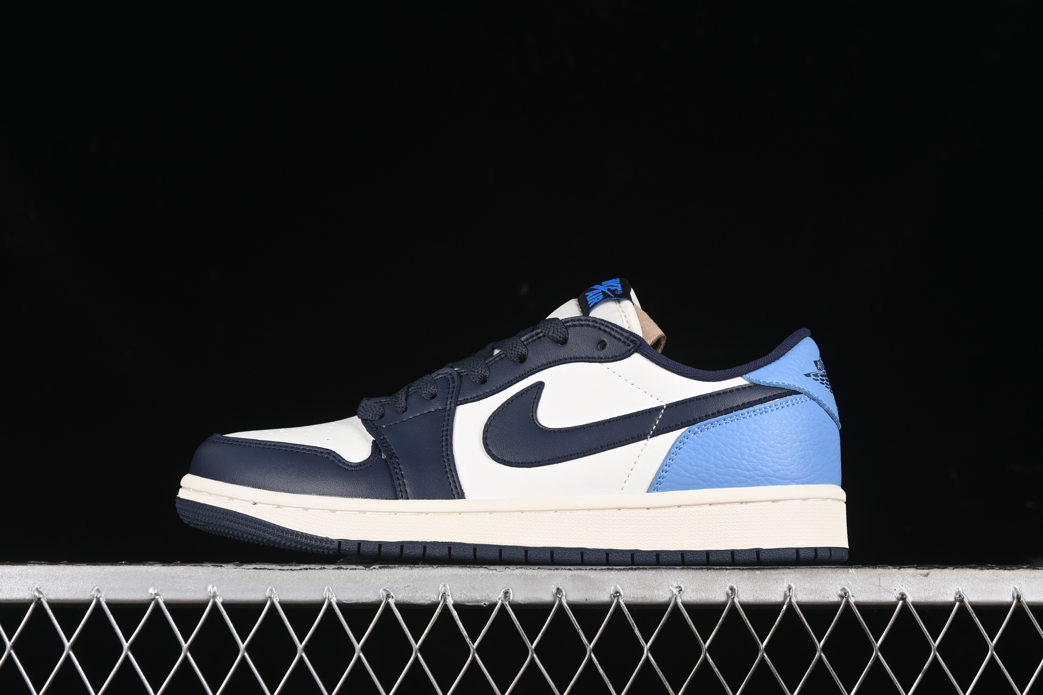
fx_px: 2173
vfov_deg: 18.2
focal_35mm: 75
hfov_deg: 27.0
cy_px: 348
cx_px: 522
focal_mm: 50
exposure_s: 1/60
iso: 160
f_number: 7.1
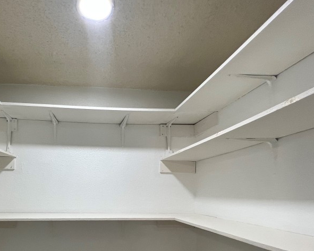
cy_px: 191
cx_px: 104
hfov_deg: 72.8
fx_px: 204
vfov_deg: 59.3
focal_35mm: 22
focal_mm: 1.57
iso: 160
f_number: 1.8
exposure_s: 1/120
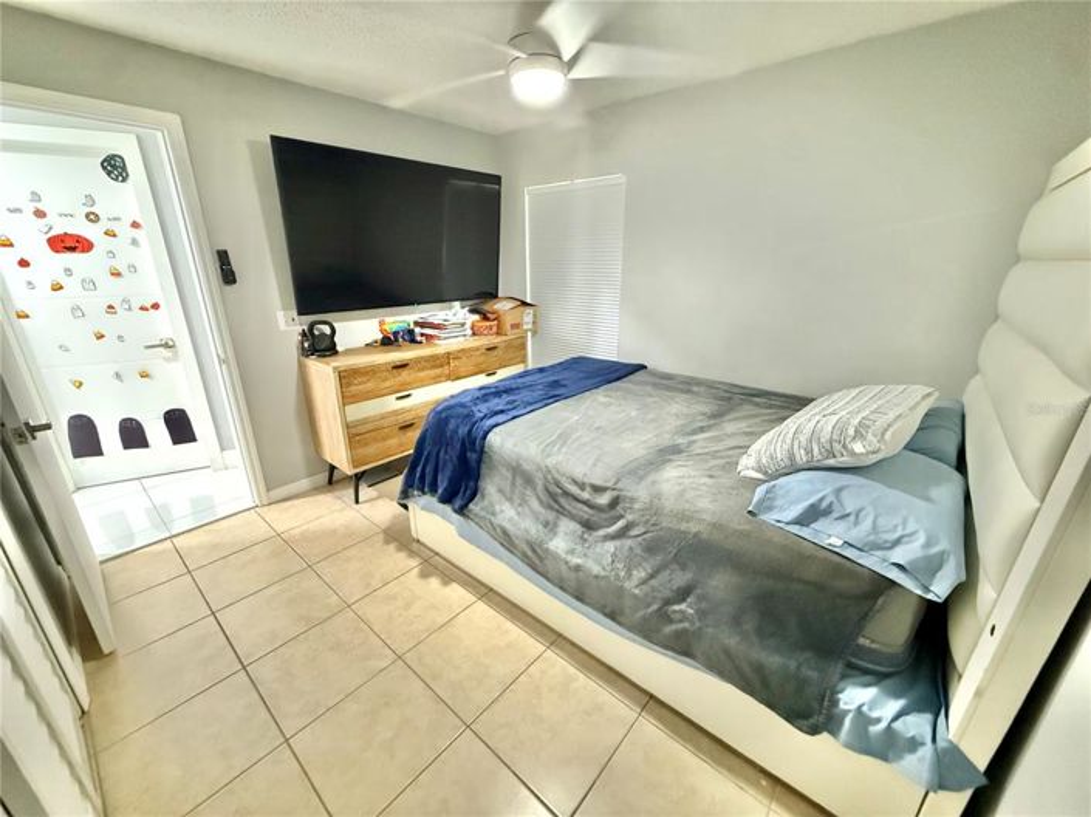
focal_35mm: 14
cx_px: 546
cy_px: 408
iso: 1250
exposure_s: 1/40
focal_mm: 2.22
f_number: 2.2
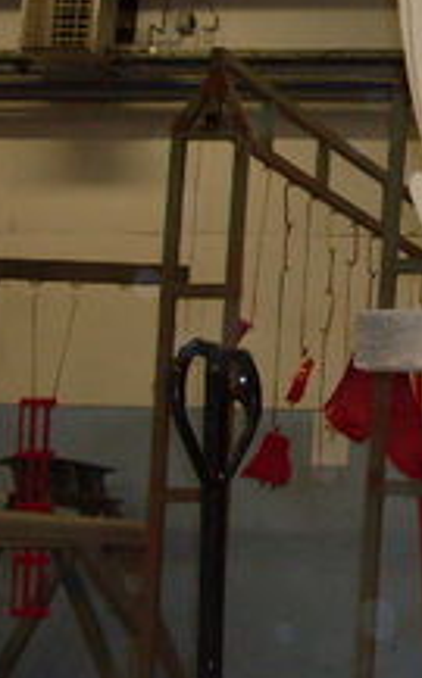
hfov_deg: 10.0
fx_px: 2197
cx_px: 900
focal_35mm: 119
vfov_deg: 17.5
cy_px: 178
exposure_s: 1/45
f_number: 2.8
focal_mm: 6.3
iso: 100
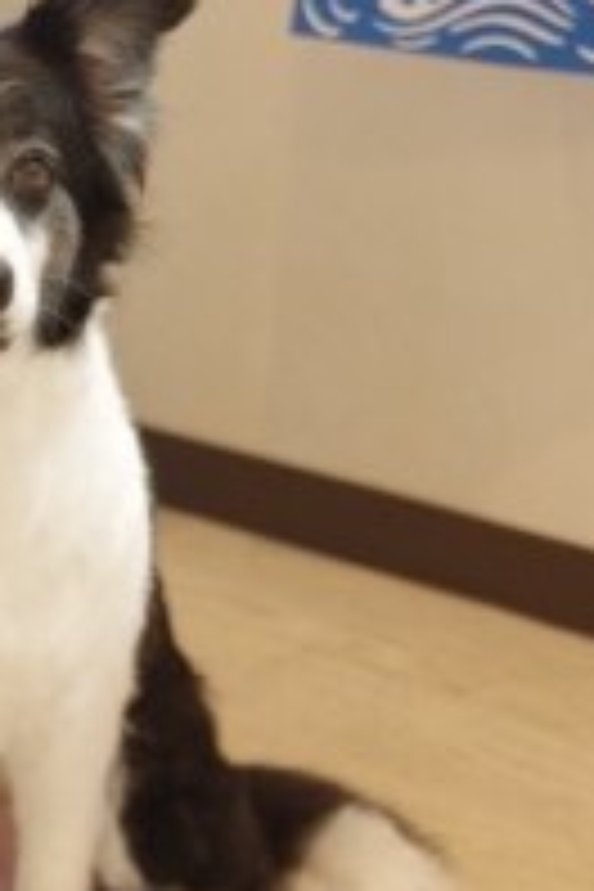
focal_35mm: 115
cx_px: 72
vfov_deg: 17.7
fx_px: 2846
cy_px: 207
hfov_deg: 11.8
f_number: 2.8
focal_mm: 38
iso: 320
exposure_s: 1/30
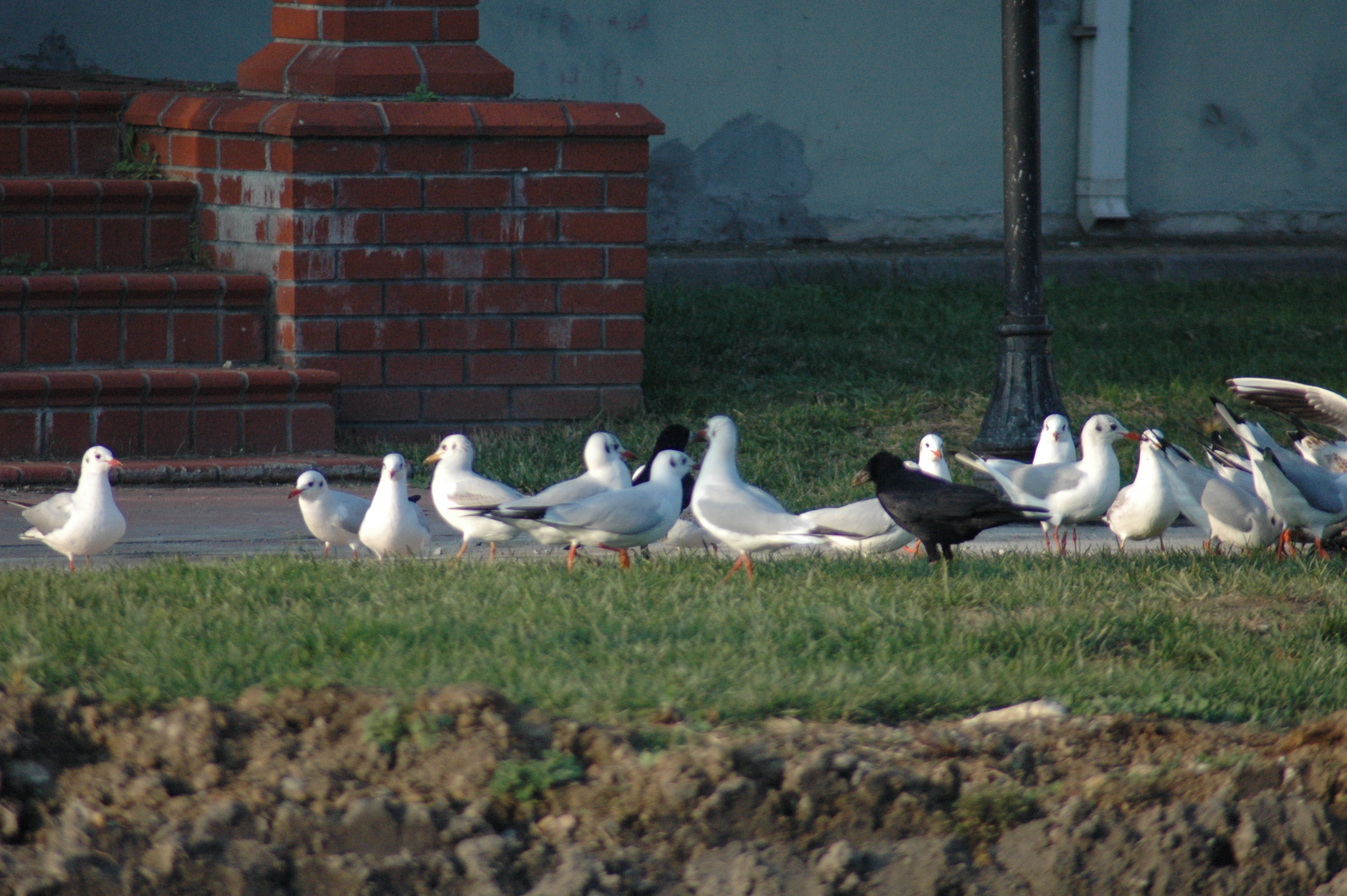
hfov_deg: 4.6
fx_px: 16822
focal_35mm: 450
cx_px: 674
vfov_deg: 3.0
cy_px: 448
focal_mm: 300
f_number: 5.6
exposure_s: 1/1600
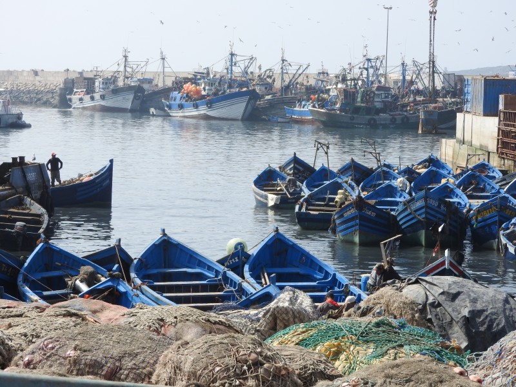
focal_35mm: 115
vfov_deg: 12.9
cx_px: 258
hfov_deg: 17.1
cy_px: 194
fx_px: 1714
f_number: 5
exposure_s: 1/640
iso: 100
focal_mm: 20.6
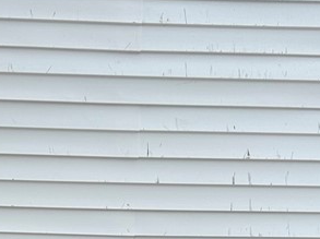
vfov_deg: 14.9
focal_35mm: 91
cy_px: 372
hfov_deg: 21.4
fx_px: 840
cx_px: 90
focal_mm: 5.7
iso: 32
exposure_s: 1/145
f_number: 1.5
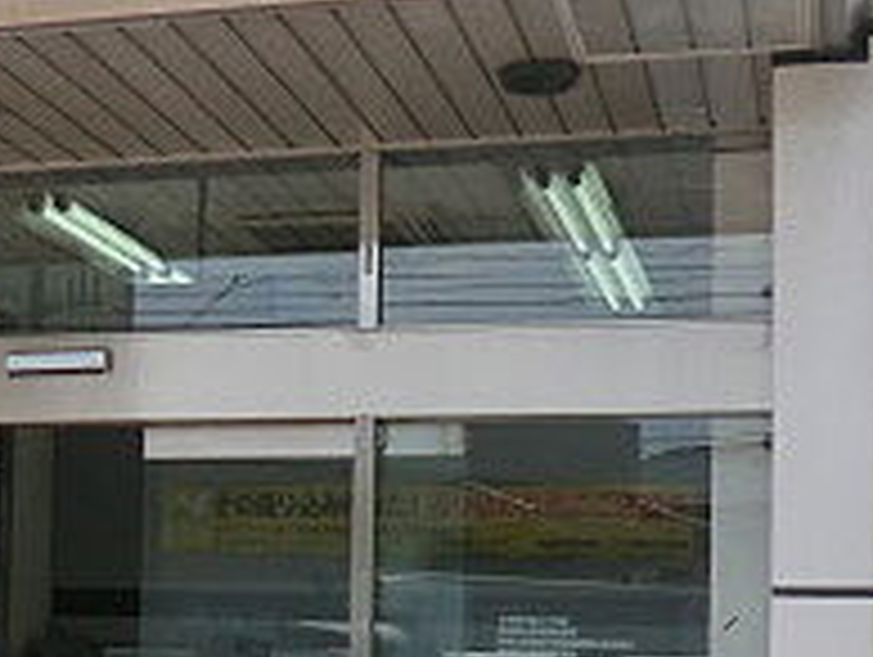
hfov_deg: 23.7
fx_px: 1995
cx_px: 4
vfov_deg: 18.5
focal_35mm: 79
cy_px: 567
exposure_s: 1/640
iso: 80
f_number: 3.2
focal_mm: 4.3
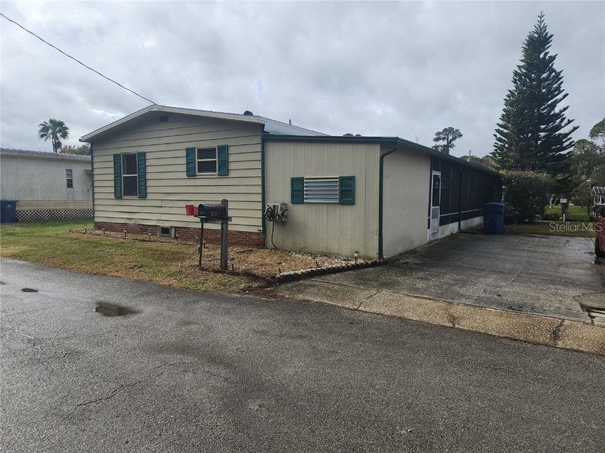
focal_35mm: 23
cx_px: 302
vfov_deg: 58.9
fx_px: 402
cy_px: 226
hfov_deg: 73.9
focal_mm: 5.4
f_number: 1.8
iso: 20
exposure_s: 1/2032
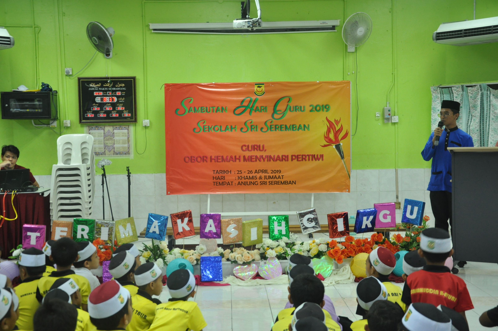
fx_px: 788
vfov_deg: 23.7
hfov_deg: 35.1
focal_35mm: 57
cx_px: 249
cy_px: 166
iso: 1000
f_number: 4.5
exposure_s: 1/25
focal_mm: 38
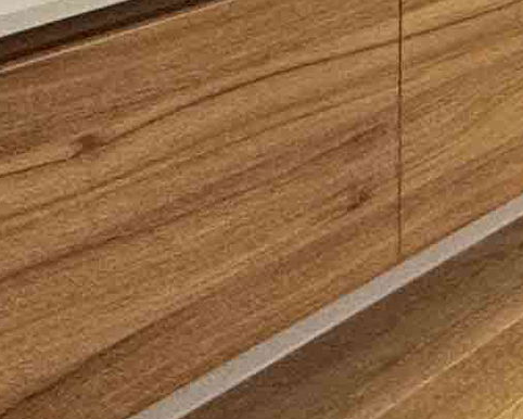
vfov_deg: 13.2
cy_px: -409
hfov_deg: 10.8
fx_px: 1564
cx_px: 1645
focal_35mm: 101
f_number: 1.8
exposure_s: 1/99
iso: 100
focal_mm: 1.57
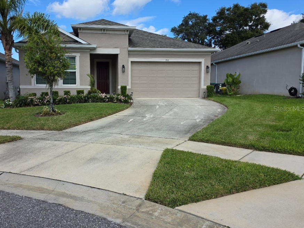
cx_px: 128
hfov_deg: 64.9
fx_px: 237
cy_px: 108
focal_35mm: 27
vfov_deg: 51.3
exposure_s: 1/5000
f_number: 1.7
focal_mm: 6.3
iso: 80
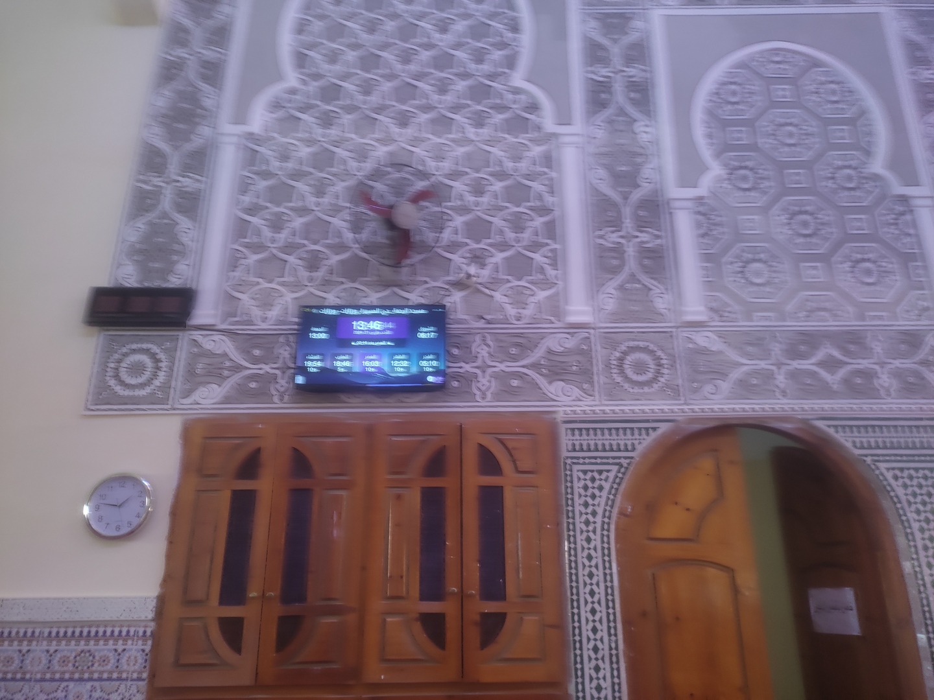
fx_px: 702
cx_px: 467
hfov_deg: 67.3
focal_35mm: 26
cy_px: 350
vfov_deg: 53.1
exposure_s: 1/33
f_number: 1.79
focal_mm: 4.74
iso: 423
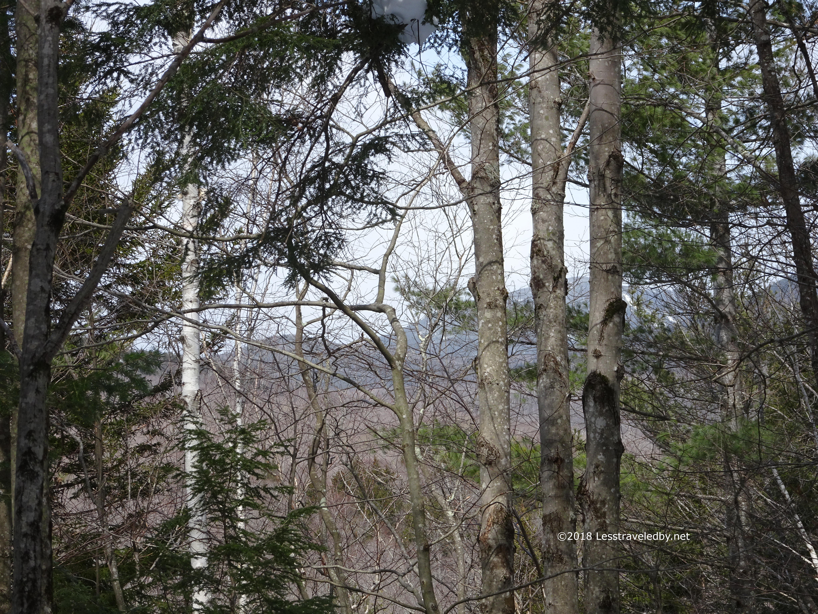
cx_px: 409
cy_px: 307
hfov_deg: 21.8
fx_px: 2127
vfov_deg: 16.4
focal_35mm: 90
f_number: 5
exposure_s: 1/400
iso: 80
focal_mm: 15.45
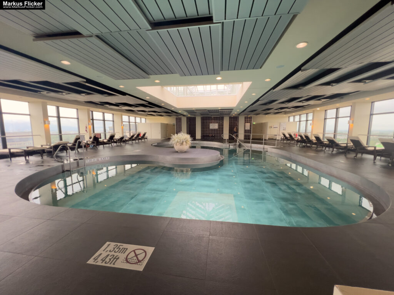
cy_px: 148
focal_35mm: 13
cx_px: 197
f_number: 1.8
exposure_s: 1/60
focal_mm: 1.57
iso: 100
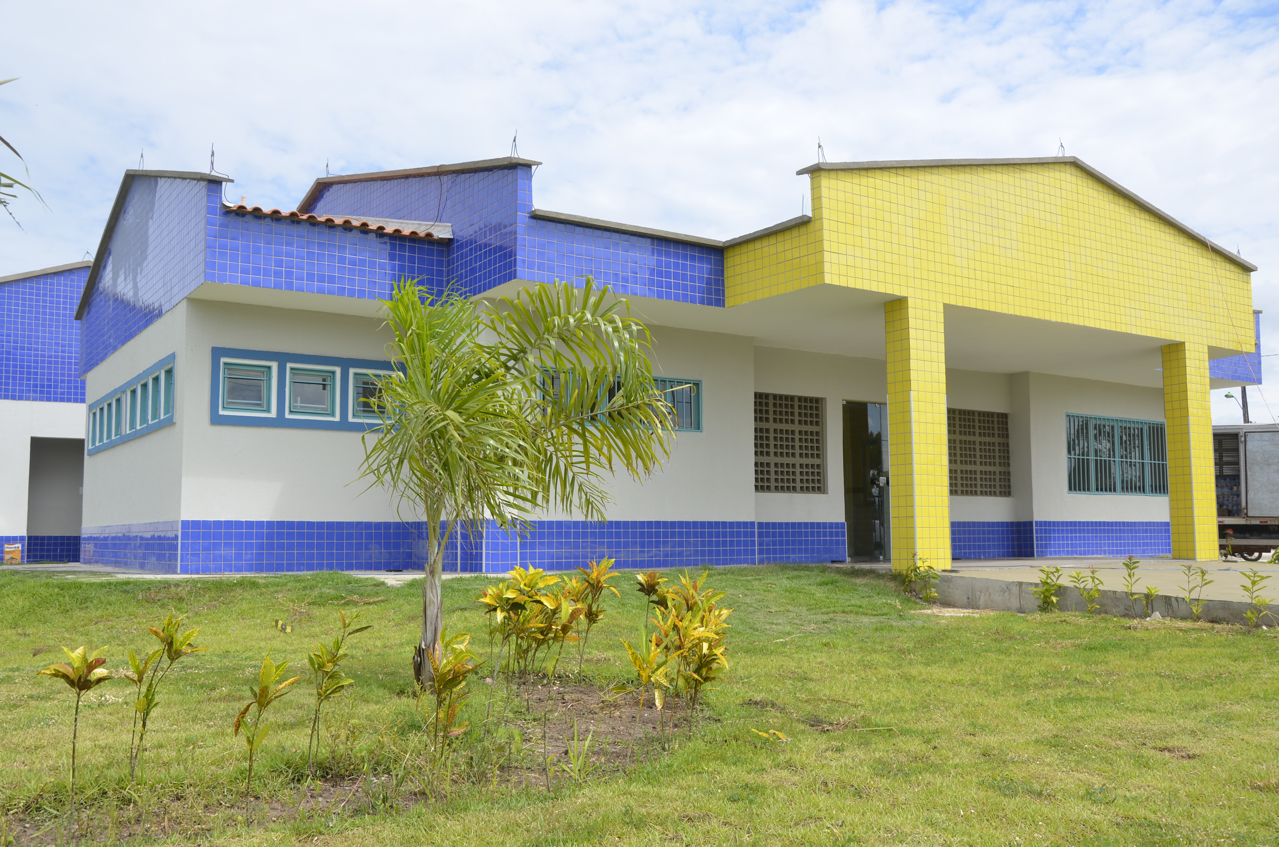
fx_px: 1170
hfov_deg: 57.3
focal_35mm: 33
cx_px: 640
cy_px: 424
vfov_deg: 39.8
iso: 100
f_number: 8
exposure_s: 1/250
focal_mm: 22
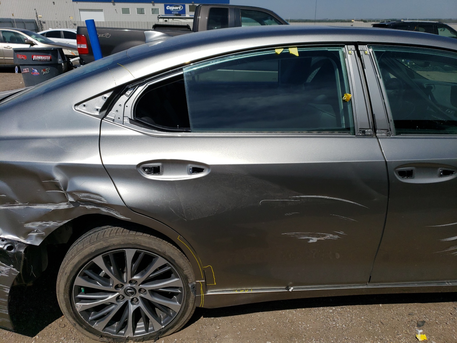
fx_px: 343
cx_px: 228
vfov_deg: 53.1
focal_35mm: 26
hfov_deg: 67.3
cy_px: 172
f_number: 1.5
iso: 51
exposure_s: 1/10000
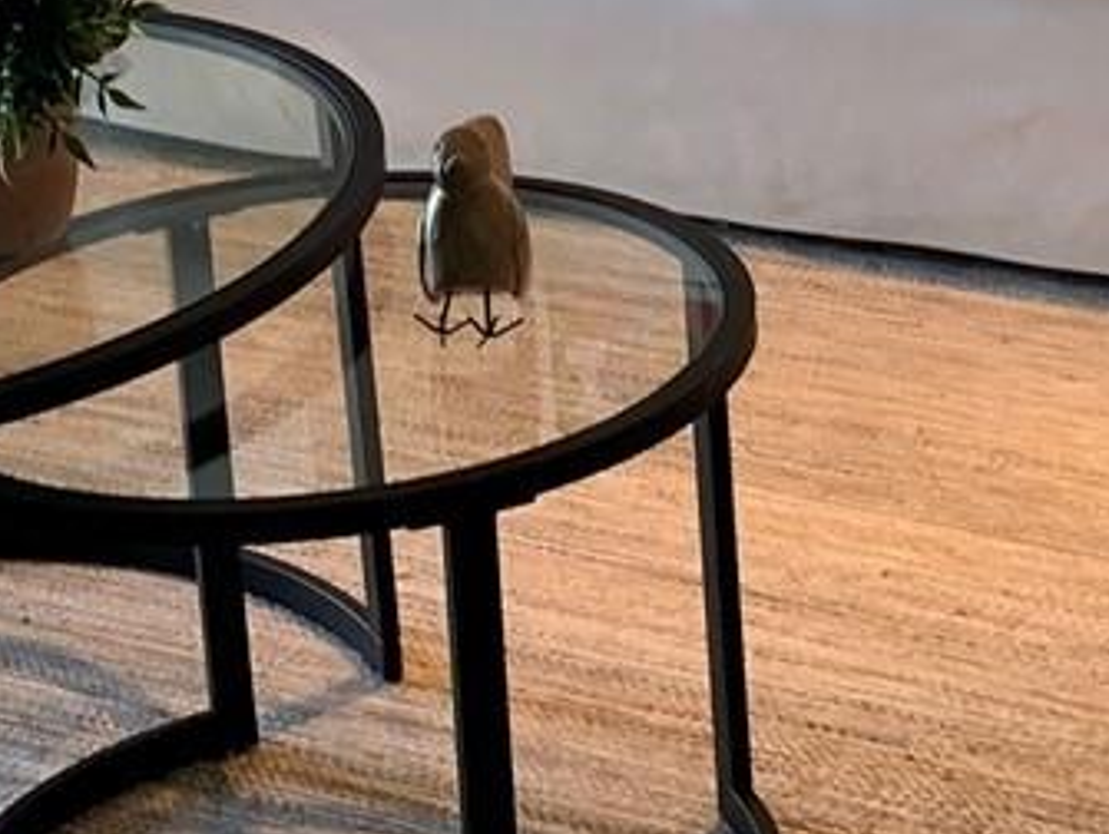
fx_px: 3977
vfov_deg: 11.5
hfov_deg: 15.9
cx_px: 596
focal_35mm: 124
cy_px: -424
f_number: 1.8
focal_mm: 4.25
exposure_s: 1/120
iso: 80
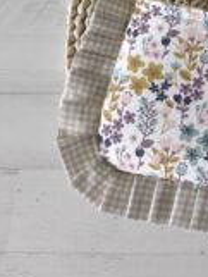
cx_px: 253
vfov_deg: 29.8
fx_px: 496
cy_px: 26
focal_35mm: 62
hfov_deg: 21.8
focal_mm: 4.71
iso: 640
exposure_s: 1/33.3
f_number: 1.7
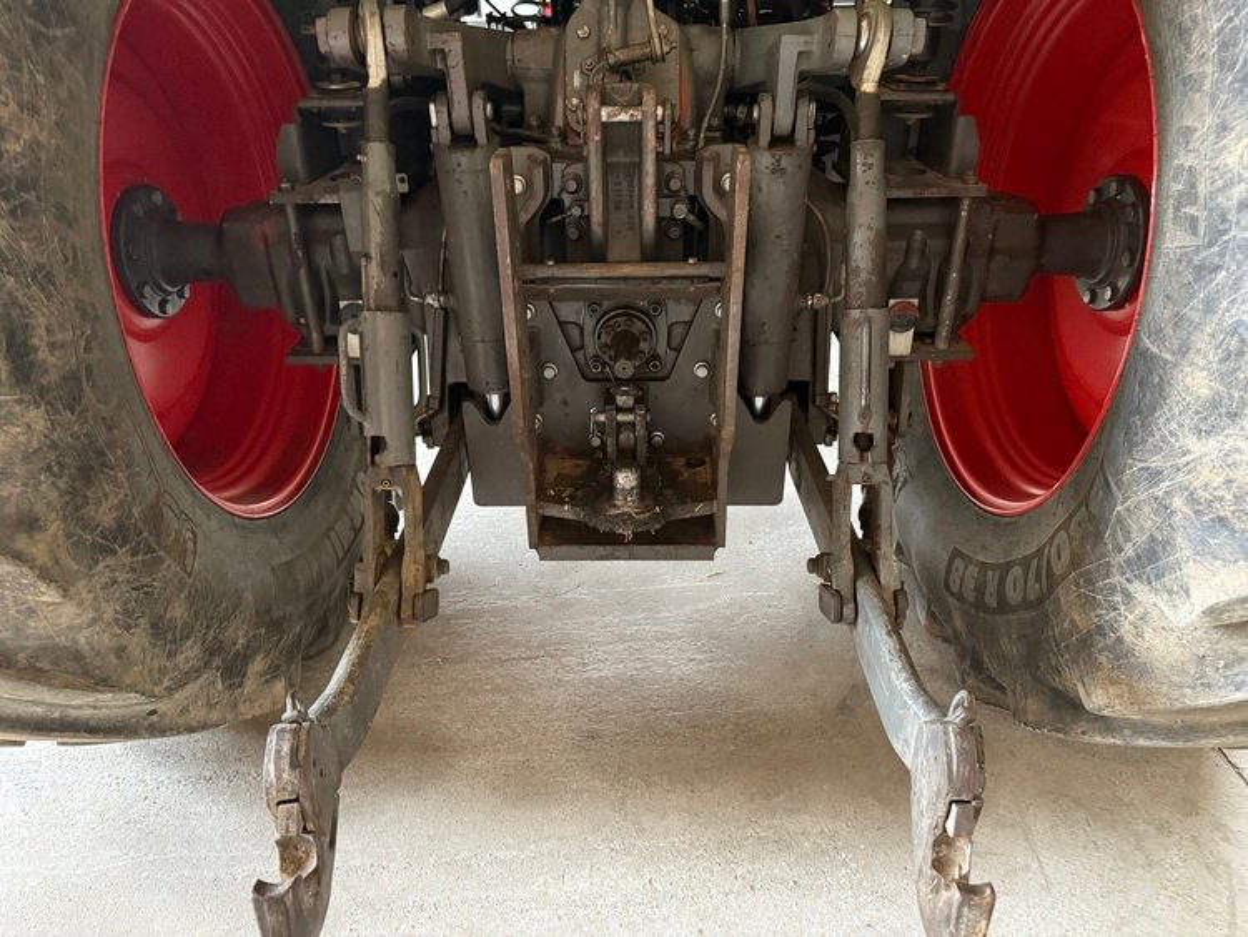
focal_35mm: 24
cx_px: 624
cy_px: 468
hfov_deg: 71.6
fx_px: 866
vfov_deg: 56.8
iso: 1000
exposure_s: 1/37
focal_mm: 6.76
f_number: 1.78
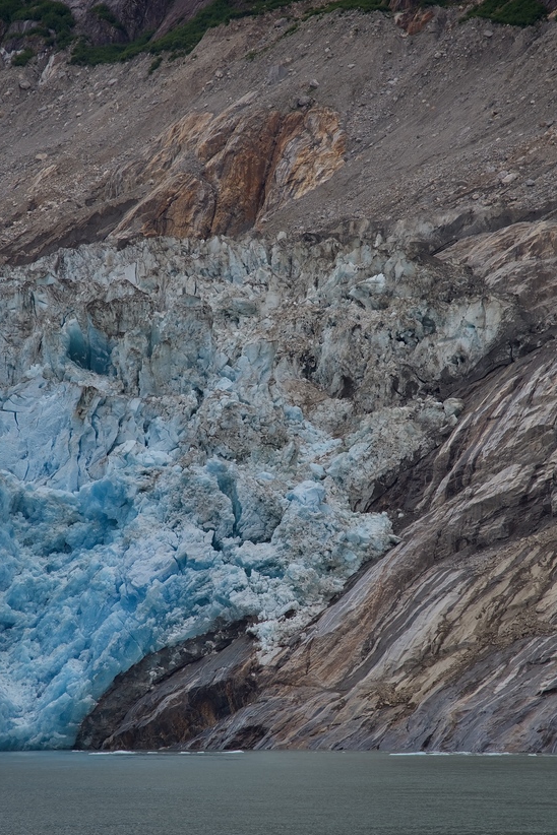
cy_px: 415
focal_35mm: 187
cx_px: 265
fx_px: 4340
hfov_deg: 7.3
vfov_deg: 11.0
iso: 100
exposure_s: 1/250
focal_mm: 120
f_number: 5
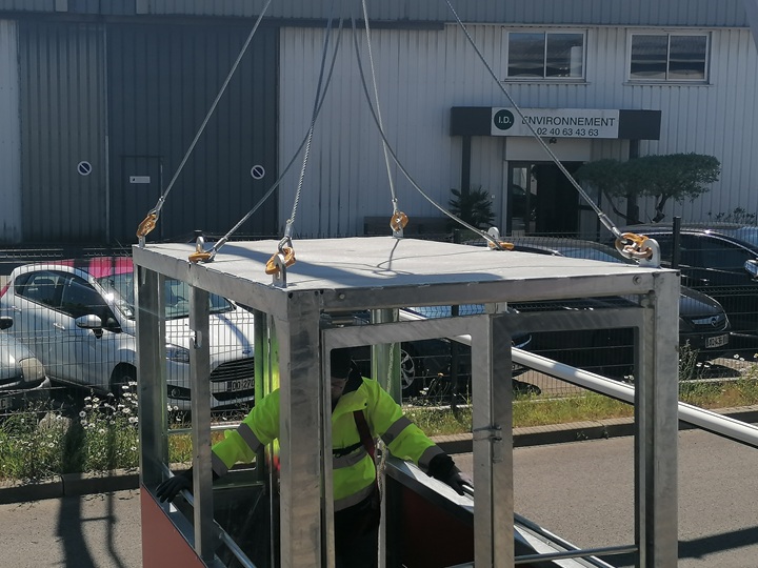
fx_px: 1182
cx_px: 379
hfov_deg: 35.5
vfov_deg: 27.0
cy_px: 284
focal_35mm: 54
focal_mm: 4.75
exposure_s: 1/1776
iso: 50
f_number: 1.8
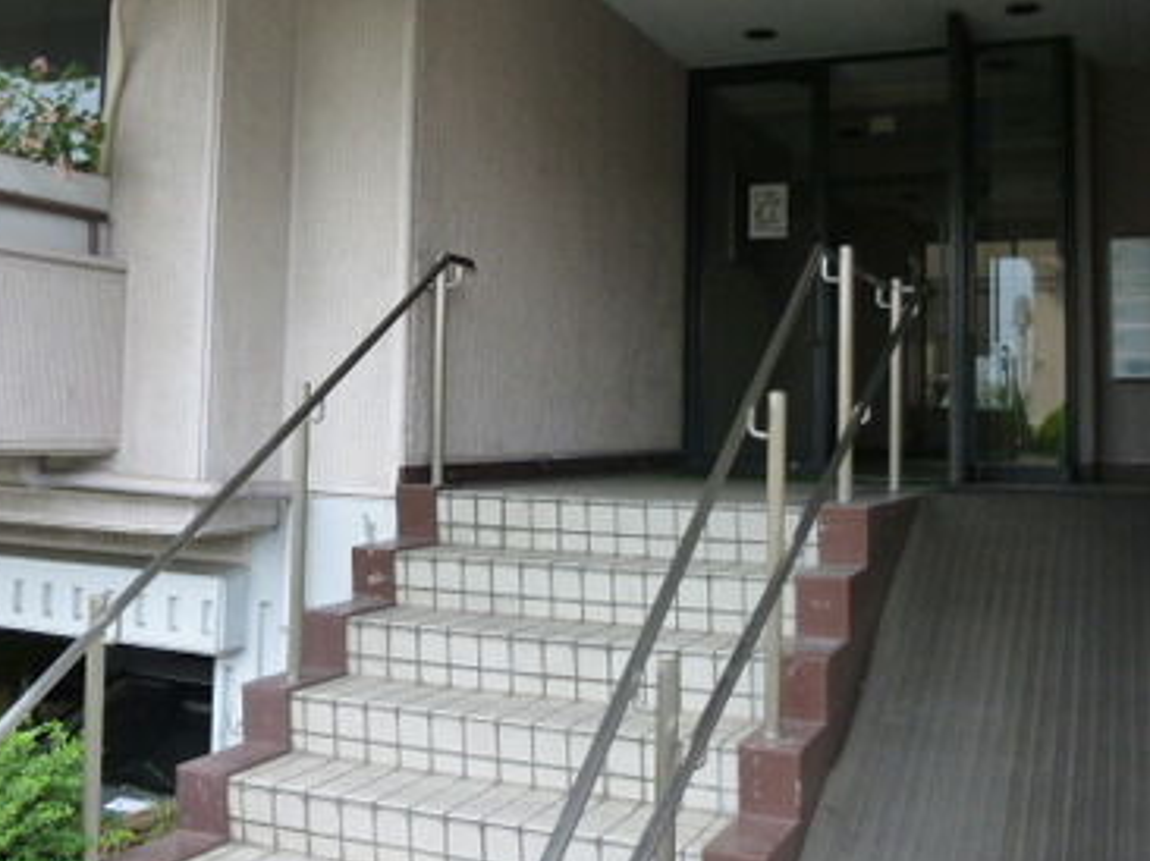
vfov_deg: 34.8
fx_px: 1361
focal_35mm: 41
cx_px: 440
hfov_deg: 45.5
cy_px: 302
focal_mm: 4.5
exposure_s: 1/125
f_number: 3.1
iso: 160
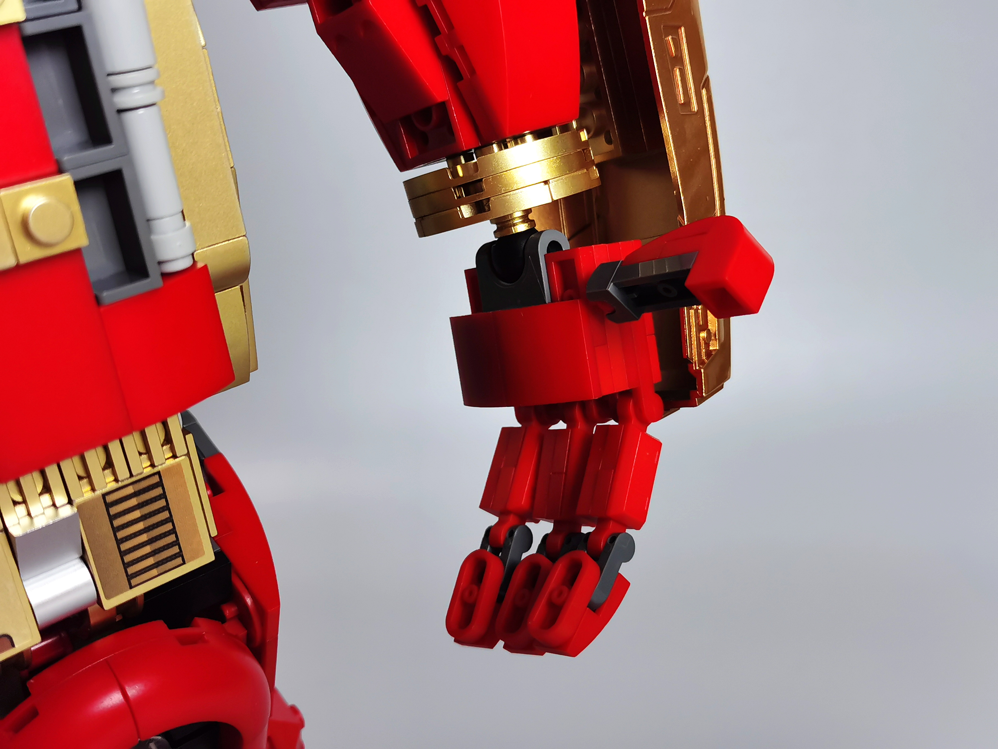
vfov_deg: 35.1
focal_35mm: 41
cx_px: 499
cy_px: 374
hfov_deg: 45.8
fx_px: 1182
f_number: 1.8
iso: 100
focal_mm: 5.58
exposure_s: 1/100
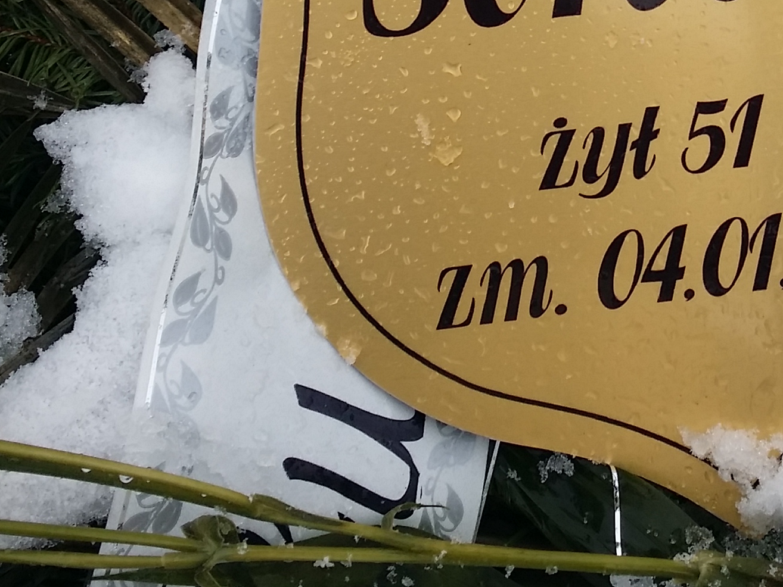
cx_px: 658
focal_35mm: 77
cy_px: -5
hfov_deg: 24.8
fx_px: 1742
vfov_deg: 18.6
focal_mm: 4.13
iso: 50
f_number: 2.2
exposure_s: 1/304
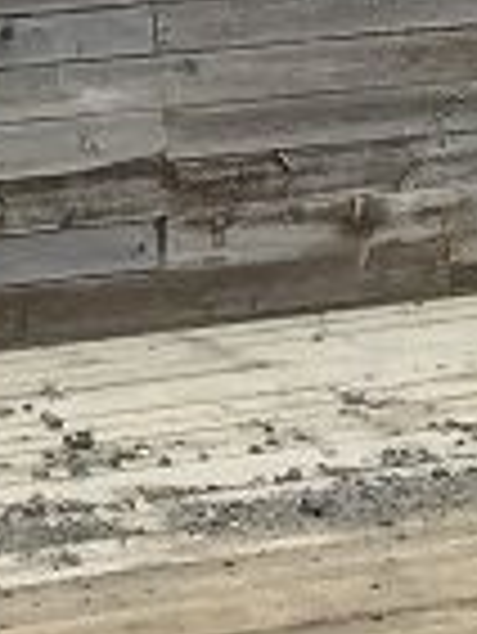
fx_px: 3706
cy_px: -913
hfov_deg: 6.5
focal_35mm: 202
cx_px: -1150
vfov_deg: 8.8
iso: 32
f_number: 2.2
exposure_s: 1/1647
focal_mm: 4.15
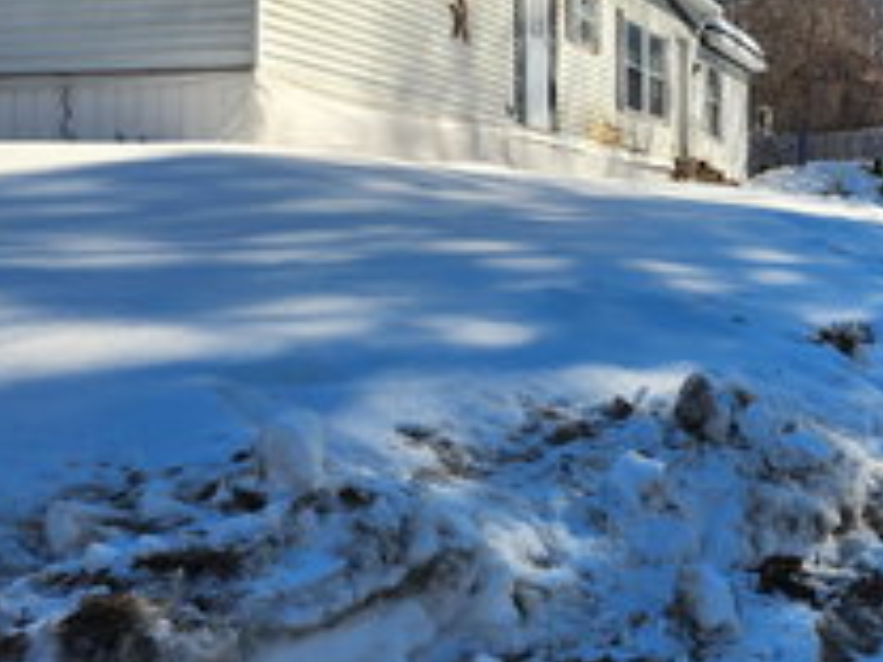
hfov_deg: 31.9
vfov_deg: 24.4
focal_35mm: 59
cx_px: 692
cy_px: 123
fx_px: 1505
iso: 50
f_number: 1.8
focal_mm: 5
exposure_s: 1/2346
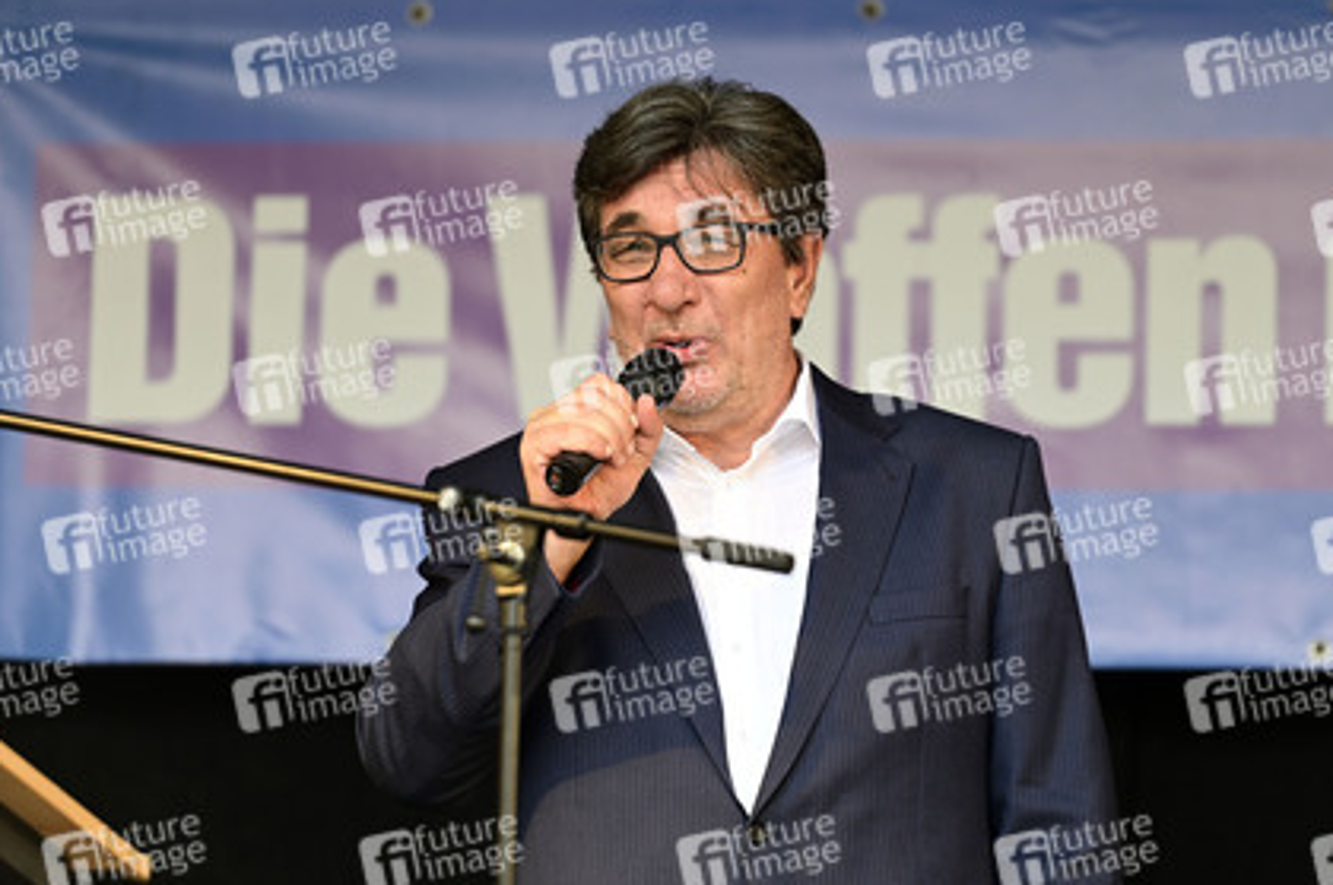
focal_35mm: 215
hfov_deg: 9.6
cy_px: 457
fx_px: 7952
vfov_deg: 6.4
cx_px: 674
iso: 250
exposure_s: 1/200
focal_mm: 200
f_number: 2.8
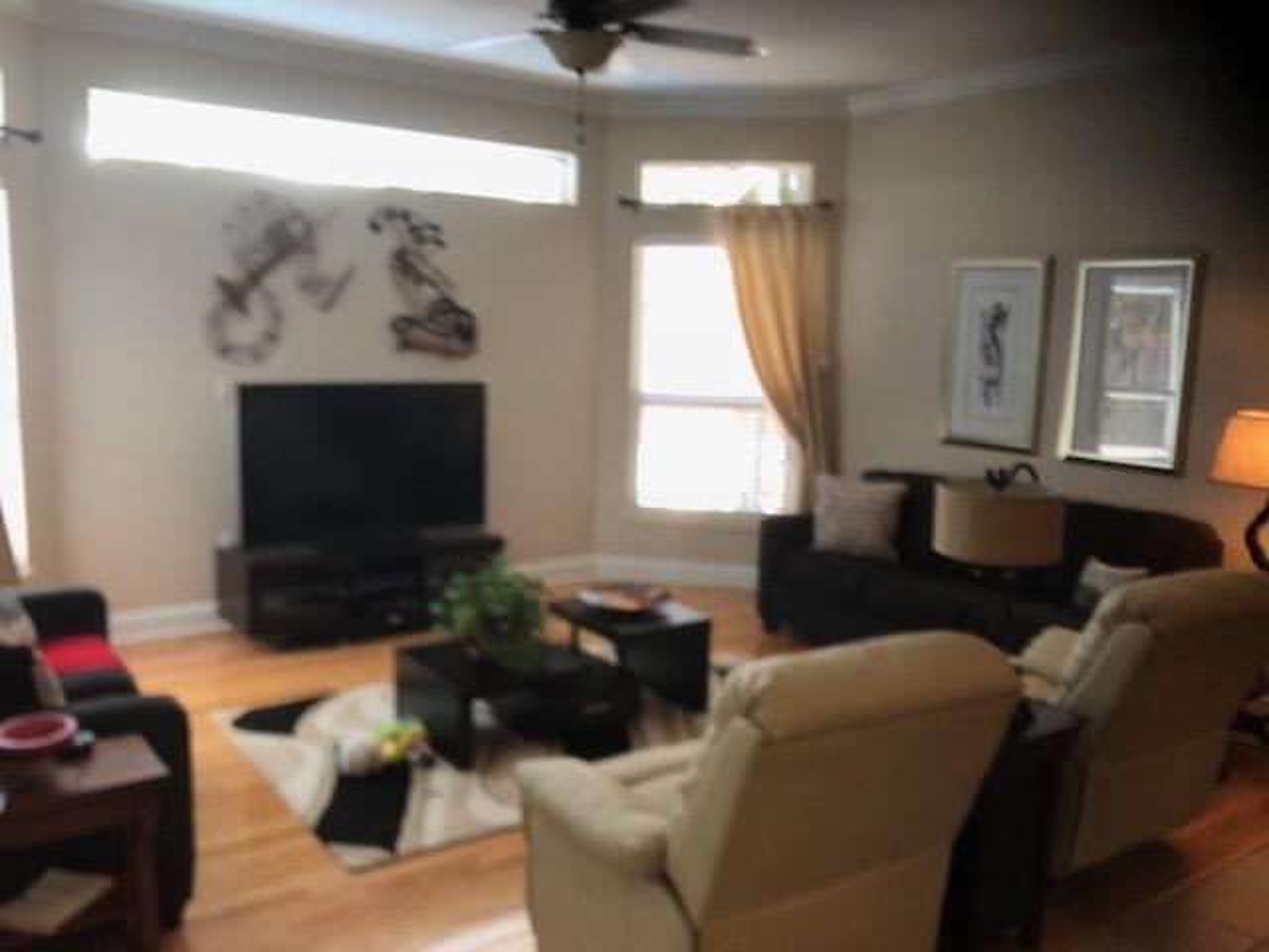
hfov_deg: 63.4
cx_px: 634
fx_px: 1026
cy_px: 476
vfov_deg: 49.7
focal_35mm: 28
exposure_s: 1/17
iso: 40
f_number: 1.8
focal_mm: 3.99
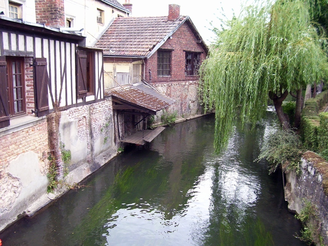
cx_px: 164
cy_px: 123
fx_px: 322
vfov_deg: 41.8
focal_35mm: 34
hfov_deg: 54.0
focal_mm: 5.6
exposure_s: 1/60
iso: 125
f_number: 2.7
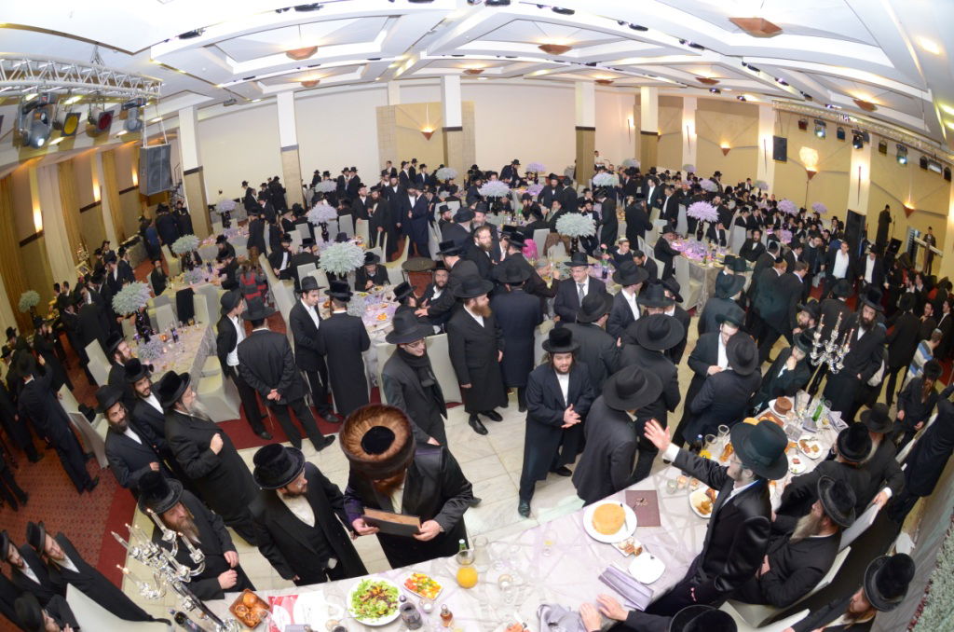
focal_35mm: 16
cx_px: 477
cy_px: 316
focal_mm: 10.5
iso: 1000
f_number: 5.6
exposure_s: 1/50
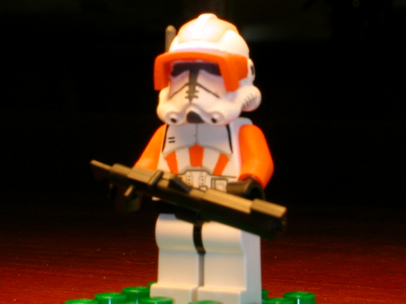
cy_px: 152
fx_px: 1302
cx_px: 203
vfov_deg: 13.3
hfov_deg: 17.7
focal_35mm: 111
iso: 100
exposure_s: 1/30
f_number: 8
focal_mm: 16.8
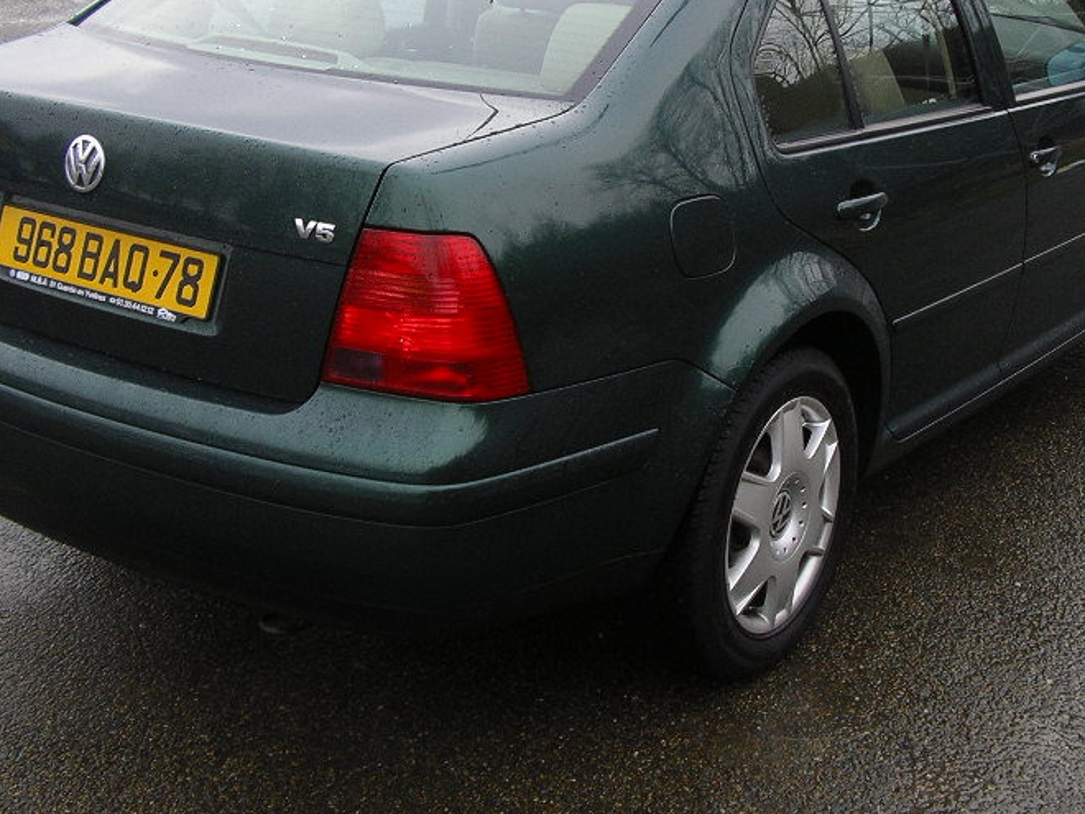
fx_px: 1849
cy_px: 270
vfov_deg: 24.7
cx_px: 570
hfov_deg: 32.7
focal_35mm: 59
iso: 50
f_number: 2.9
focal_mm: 5.8
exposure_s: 1/125
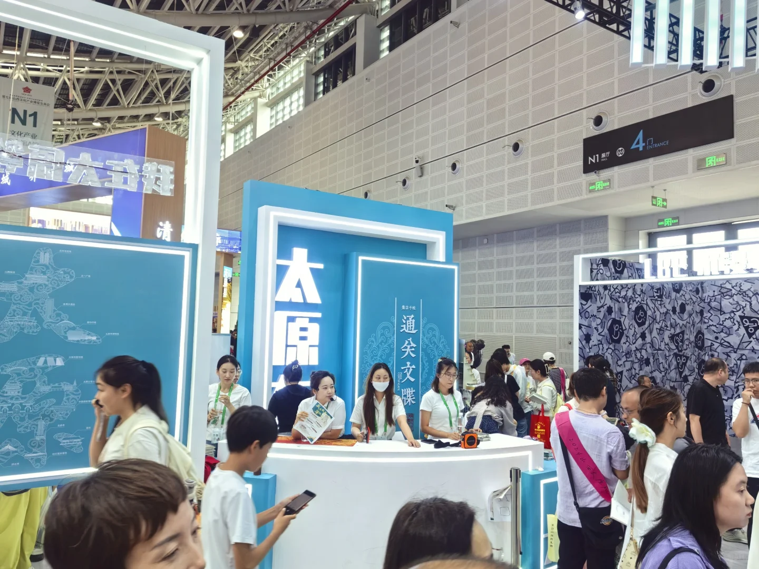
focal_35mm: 27
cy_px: 284
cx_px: 380
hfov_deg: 65.3
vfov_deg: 51.4
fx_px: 592
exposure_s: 1/100
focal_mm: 5.52
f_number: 1.9
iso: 80
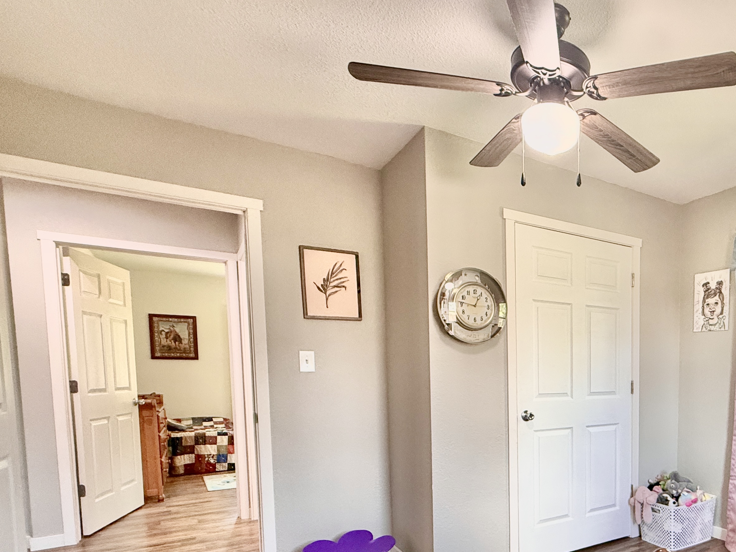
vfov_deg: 54.3
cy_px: 411
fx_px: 510
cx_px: 605
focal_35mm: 24
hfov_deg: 64.3
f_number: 2.2
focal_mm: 2.22
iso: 400
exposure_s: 1/120
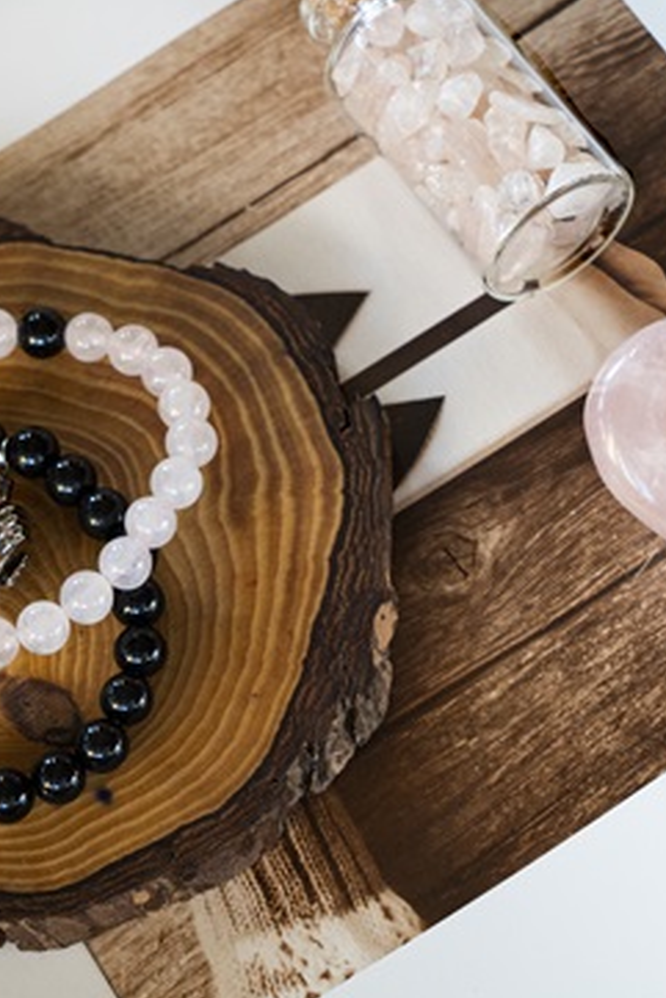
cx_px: 235
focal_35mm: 126
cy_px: 452
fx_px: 3493
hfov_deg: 10.9
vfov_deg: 16.3
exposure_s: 1/160
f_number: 6.3
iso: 1000
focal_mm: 70
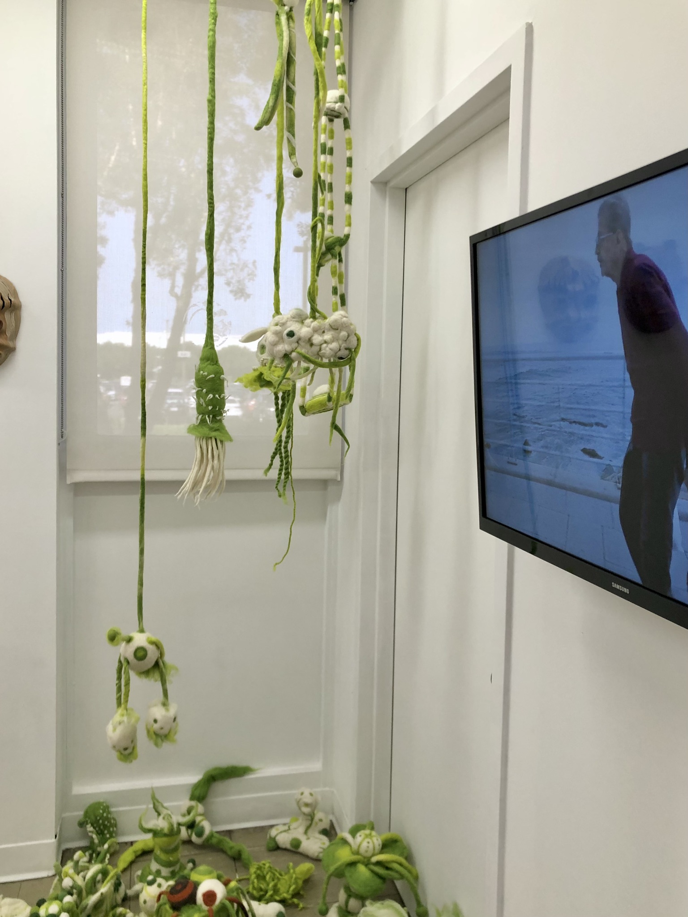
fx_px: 742
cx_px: 344
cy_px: 458
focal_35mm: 28
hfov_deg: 49.7
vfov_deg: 63.4
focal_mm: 4
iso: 25
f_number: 1.8
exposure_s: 1/40
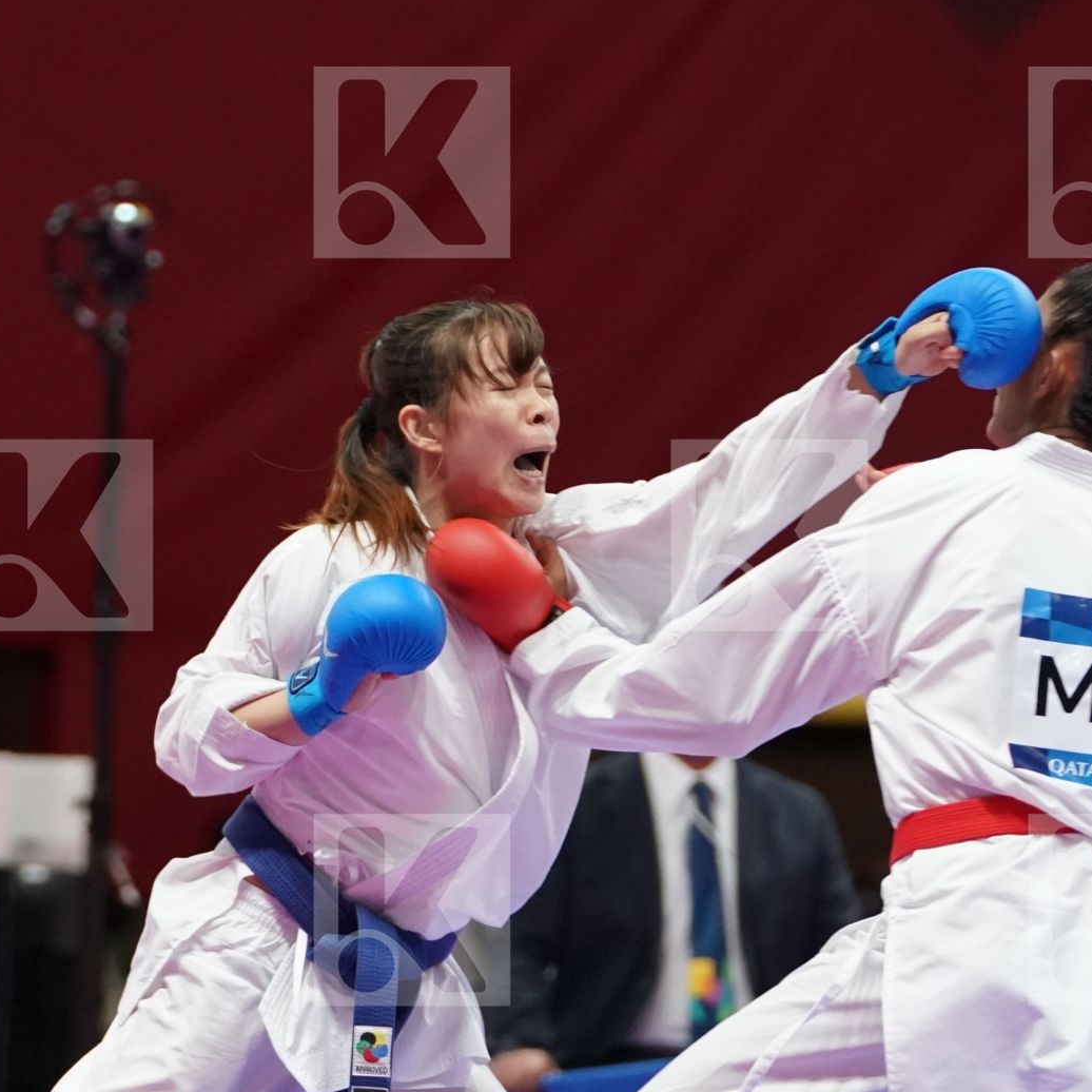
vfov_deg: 4.4
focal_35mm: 400
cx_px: 412
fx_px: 14276
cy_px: 535
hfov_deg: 4.4
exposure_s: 1/1000
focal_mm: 181
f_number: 4
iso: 4000
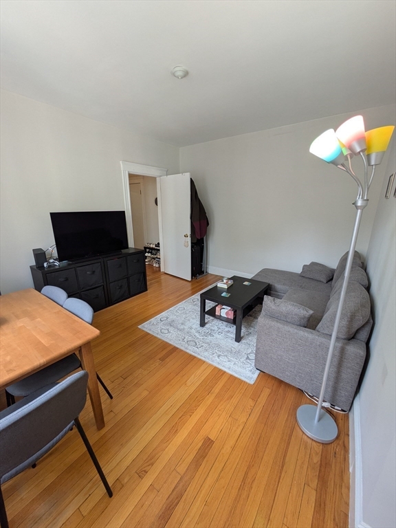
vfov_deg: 102.1
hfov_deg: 85.7
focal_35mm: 14
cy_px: 264
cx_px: 198
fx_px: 214
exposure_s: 1/60
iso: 73
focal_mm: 1.83
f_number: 2.2
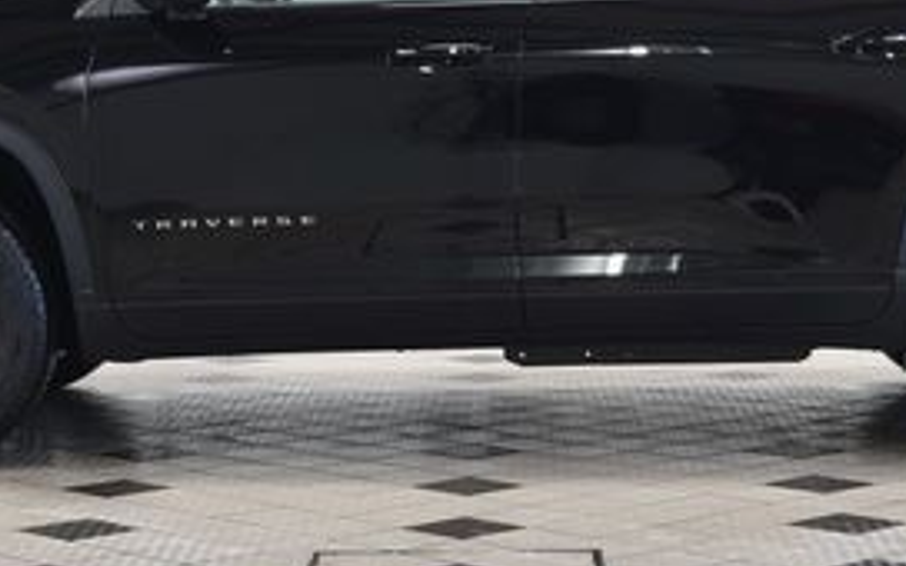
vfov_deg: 11.3
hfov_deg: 18.1
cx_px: 526
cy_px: 98
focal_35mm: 115
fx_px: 2840
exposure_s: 1/15
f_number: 6.3
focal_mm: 32
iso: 640
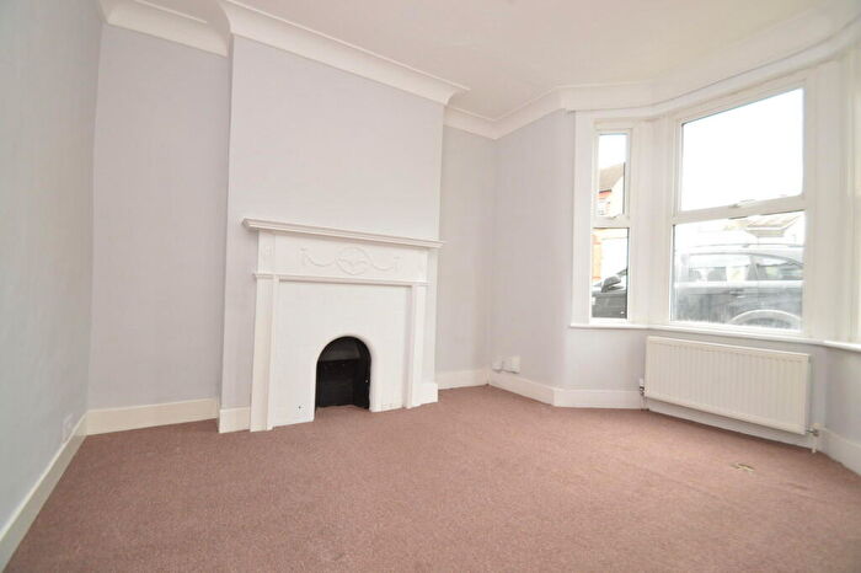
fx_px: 359
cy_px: 286
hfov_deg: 100.4
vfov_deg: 77.3
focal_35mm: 15
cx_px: 430
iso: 400
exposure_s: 1/80
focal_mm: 10
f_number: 4.5
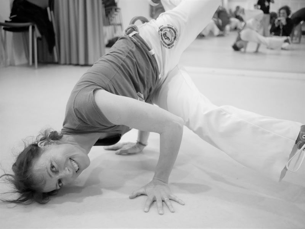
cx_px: 152
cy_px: 114
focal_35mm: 40
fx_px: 353
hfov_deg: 46.8
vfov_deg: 36.0
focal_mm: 20
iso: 3200
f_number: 1.7
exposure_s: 1/500
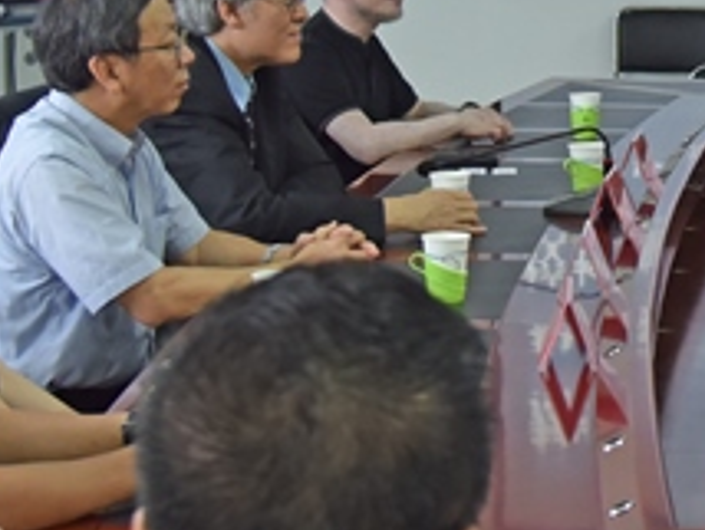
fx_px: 2814
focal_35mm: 138
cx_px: 866
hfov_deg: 13.8
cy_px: 44
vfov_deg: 10.7
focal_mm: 30
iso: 800
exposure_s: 1/125
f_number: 4
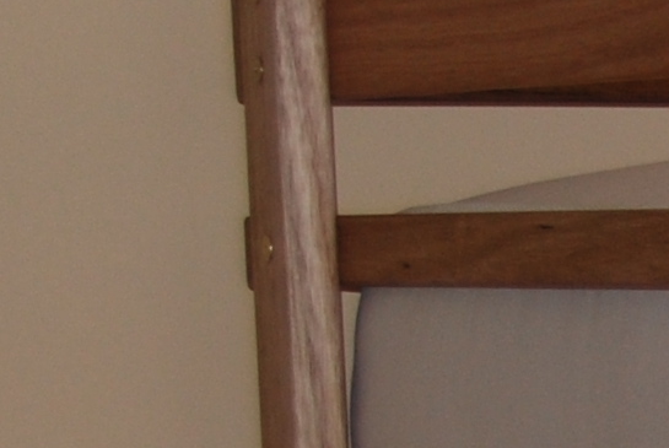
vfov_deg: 4.2
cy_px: 1292
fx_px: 5955
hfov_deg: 5.8
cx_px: 2259
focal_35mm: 320
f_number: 4.2
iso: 200
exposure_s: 1/60
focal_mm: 30
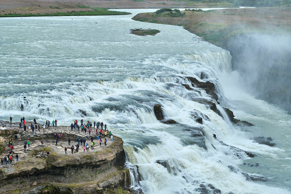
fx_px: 800
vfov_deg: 13.8
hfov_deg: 20.6
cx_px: 146
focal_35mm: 99
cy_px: 97
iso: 200
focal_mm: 66
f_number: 8
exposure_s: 1/120
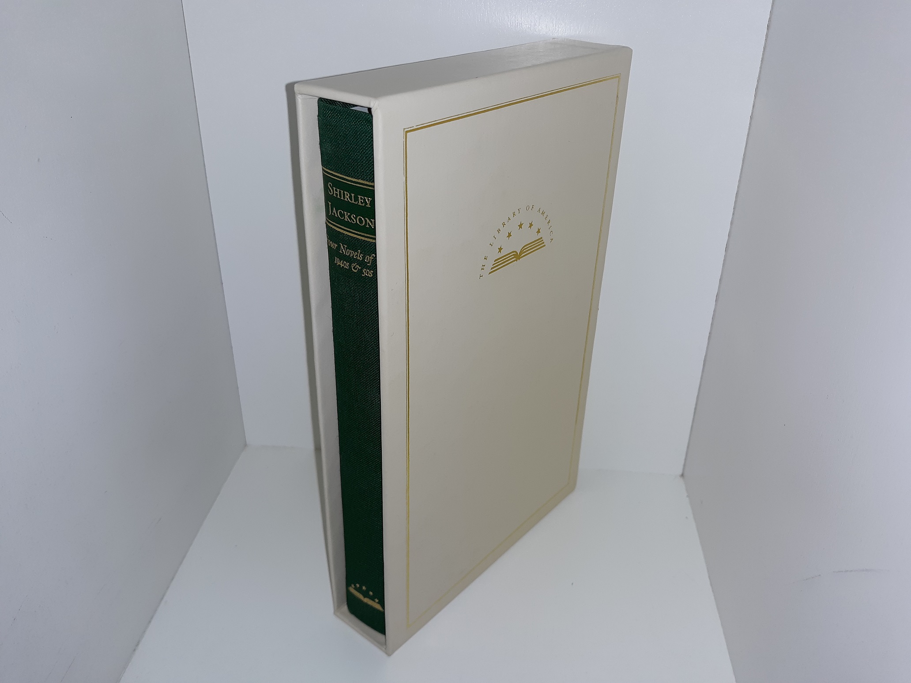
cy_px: 342
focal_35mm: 28
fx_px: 737
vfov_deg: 49.7
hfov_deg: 63.4
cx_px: 456
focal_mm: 3.7
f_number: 1.7
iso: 40
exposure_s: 1/195
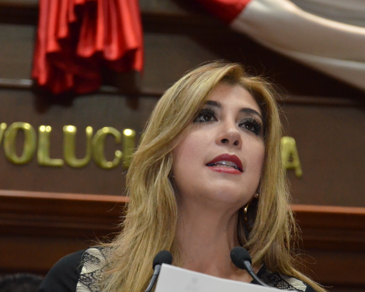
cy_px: 185
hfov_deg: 7.5
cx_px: 214
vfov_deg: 6.0
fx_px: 2796
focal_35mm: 259
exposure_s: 1/60
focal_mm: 105
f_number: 5.6
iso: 3200
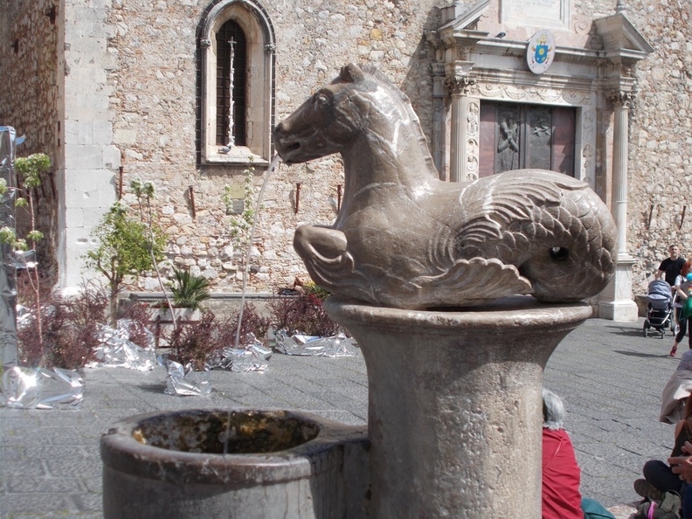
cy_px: 260
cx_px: 346
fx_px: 1000
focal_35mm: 50
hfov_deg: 38.2
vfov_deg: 29.1
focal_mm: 9
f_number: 11.3
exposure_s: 1/80
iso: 80
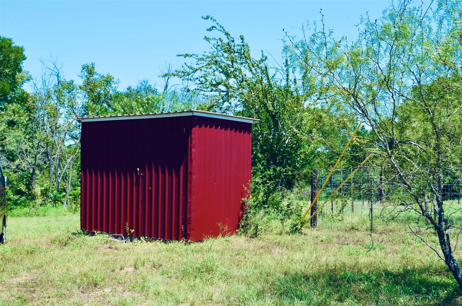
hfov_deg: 46.5
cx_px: 231
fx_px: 538
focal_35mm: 42
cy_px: 153
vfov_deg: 31.7
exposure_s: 1/125
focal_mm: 28
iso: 200
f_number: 11
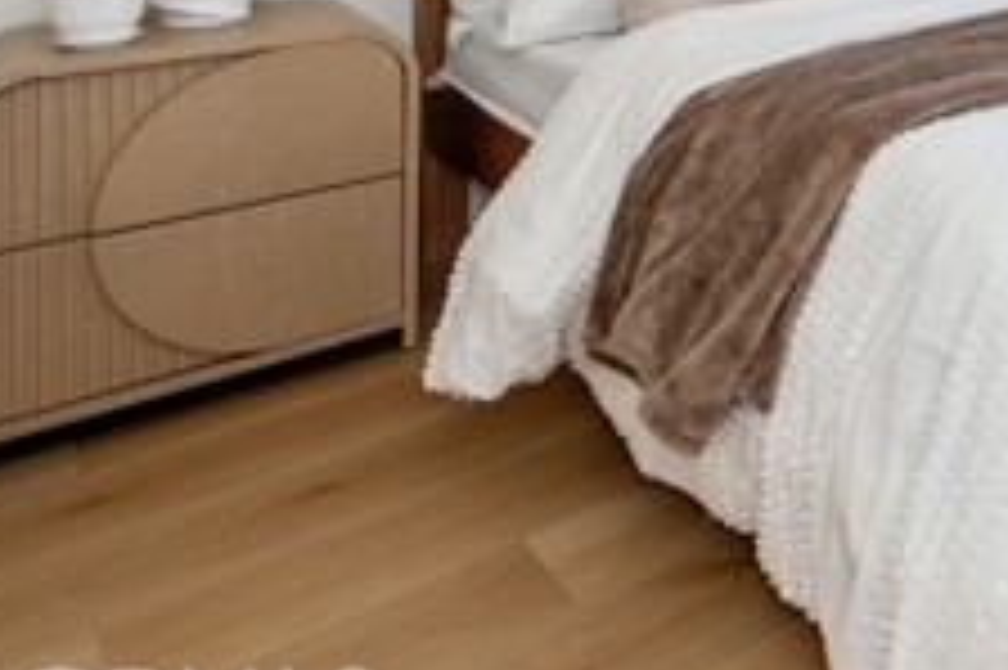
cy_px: -187
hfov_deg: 39.3
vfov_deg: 28.0
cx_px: 1120
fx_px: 1119
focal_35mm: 40
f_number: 5.6
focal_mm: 14
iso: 100
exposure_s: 1/125
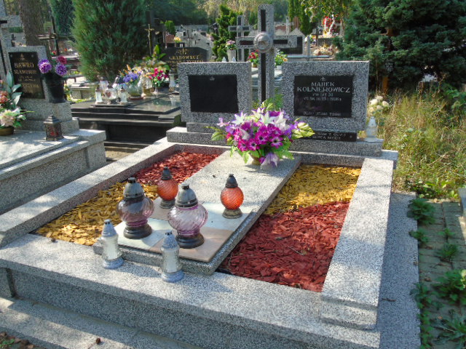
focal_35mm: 29
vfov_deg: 48.2
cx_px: 233
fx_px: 390
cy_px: 174
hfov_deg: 61.7
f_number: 3.6
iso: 80
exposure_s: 1/200
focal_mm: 5.2
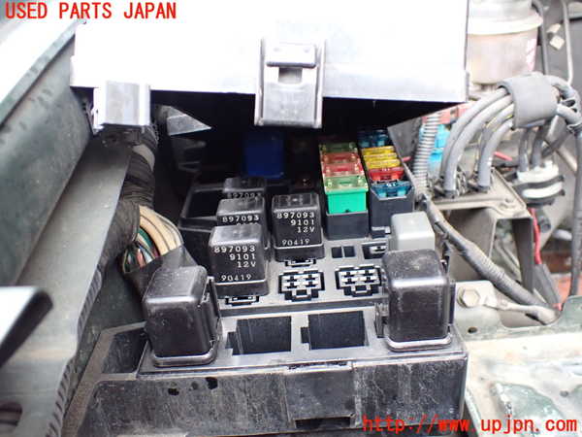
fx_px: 504
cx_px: 291
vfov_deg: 46.8
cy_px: 218
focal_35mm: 30
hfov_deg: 60.0
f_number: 2.3
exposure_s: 1/60
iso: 800
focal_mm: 5.4
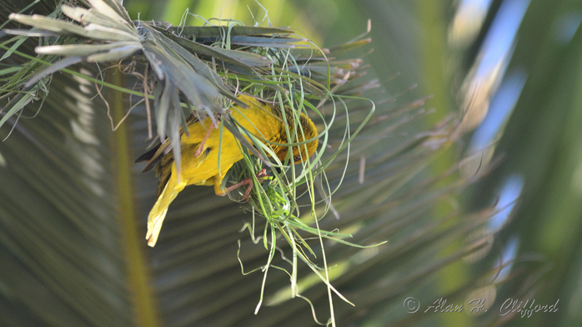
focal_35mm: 629
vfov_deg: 1.9
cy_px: 136
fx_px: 9703
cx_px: 291
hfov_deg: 3.4
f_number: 5.6
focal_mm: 400
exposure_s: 1/500
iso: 640
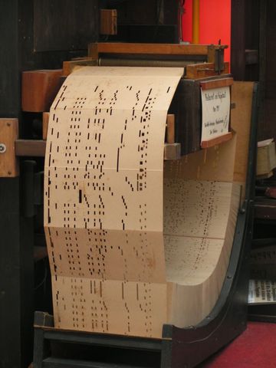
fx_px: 1212
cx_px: 138
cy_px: 184
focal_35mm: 114
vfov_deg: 17.3
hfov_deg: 13.0
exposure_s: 1/125
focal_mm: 17.4
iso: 100
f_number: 3.5
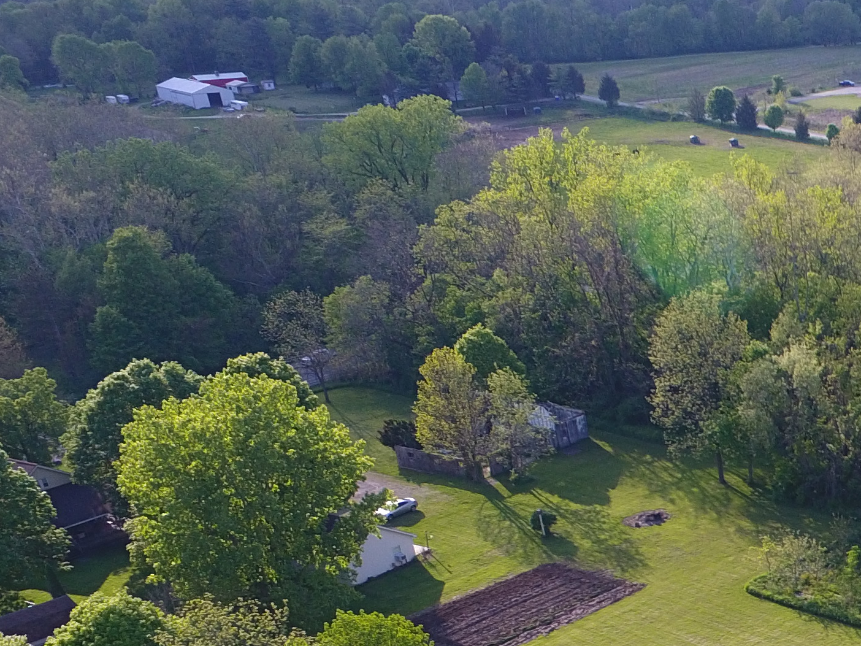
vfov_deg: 24.0
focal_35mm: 57
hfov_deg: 28.2
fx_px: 1418
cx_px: 1106
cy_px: 707
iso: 100
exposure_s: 1/313
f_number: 2.8
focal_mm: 3.61
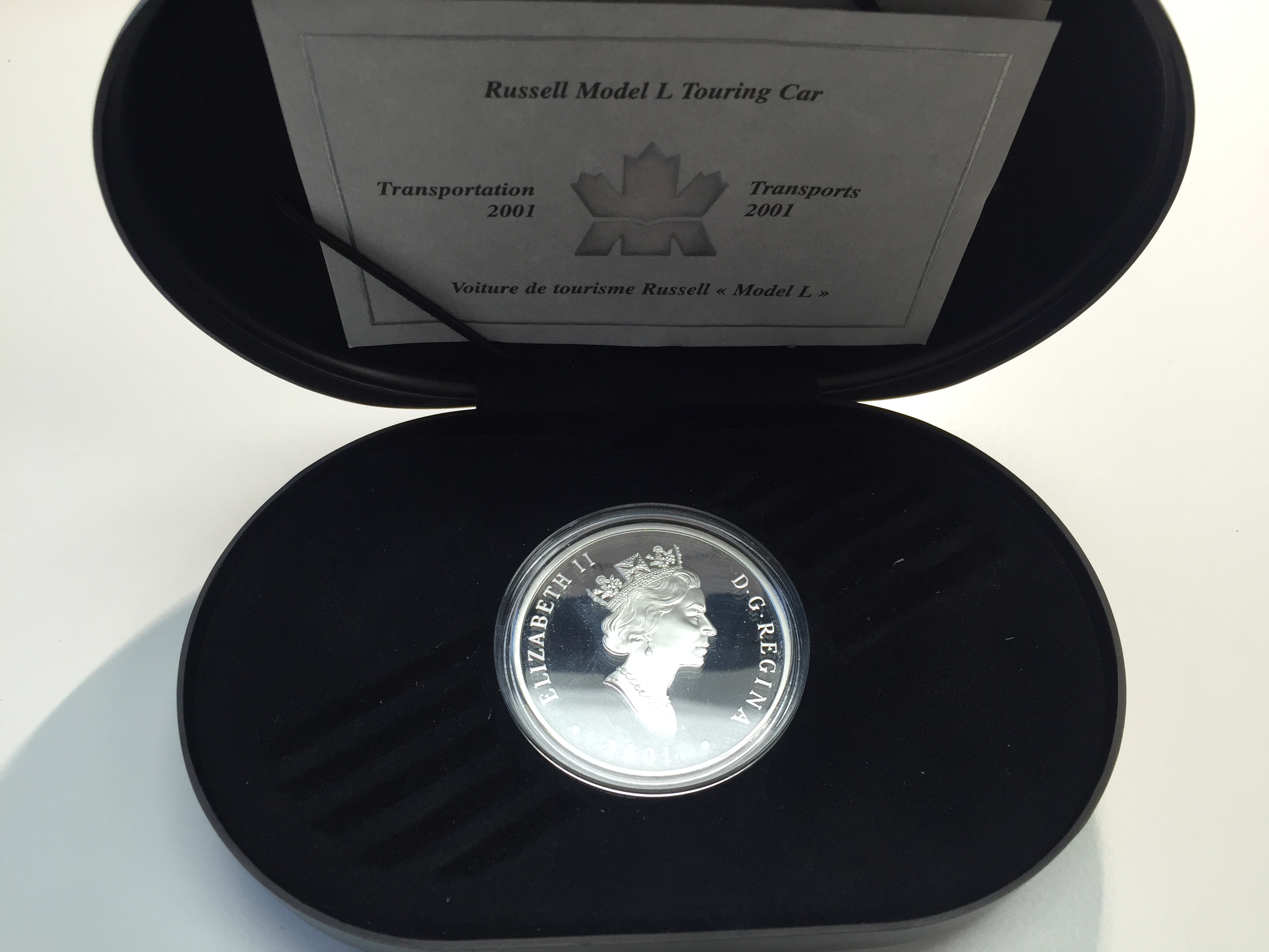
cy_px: 476
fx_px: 1063
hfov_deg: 61.7
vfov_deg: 48.2
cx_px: 634
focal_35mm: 29
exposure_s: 1/100
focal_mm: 4.15
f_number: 2.2
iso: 50
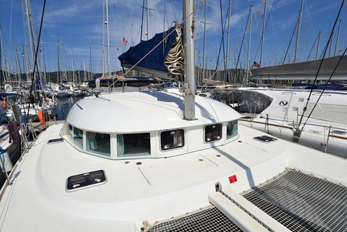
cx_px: 174
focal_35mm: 19
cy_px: 116
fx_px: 183
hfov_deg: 86.8
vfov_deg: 64.7
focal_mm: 19
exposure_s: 1/640
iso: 250
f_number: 13
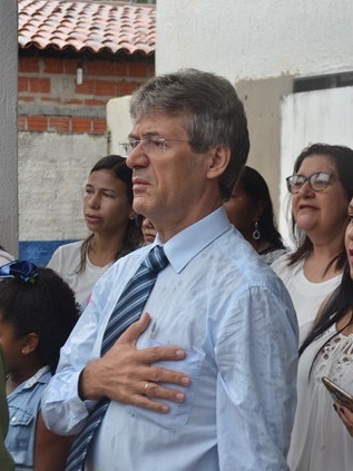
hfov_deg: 17.8
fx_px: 1129
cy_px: 237
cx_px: 202
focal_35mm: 83
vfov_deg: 23.6
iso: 100
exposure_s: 1/125
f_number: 5.6
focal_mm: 38
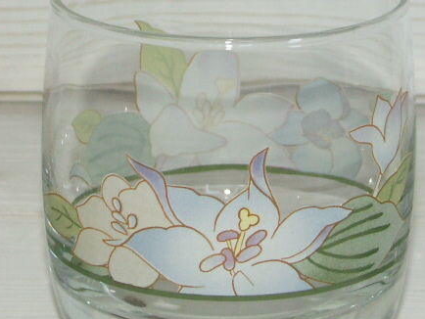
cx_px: 241
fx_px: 1855
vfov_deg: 9.8
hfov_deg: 13.1
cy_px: 86
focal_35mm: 151
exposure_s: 1/160
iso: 100
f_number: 3.2
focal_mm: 10.68
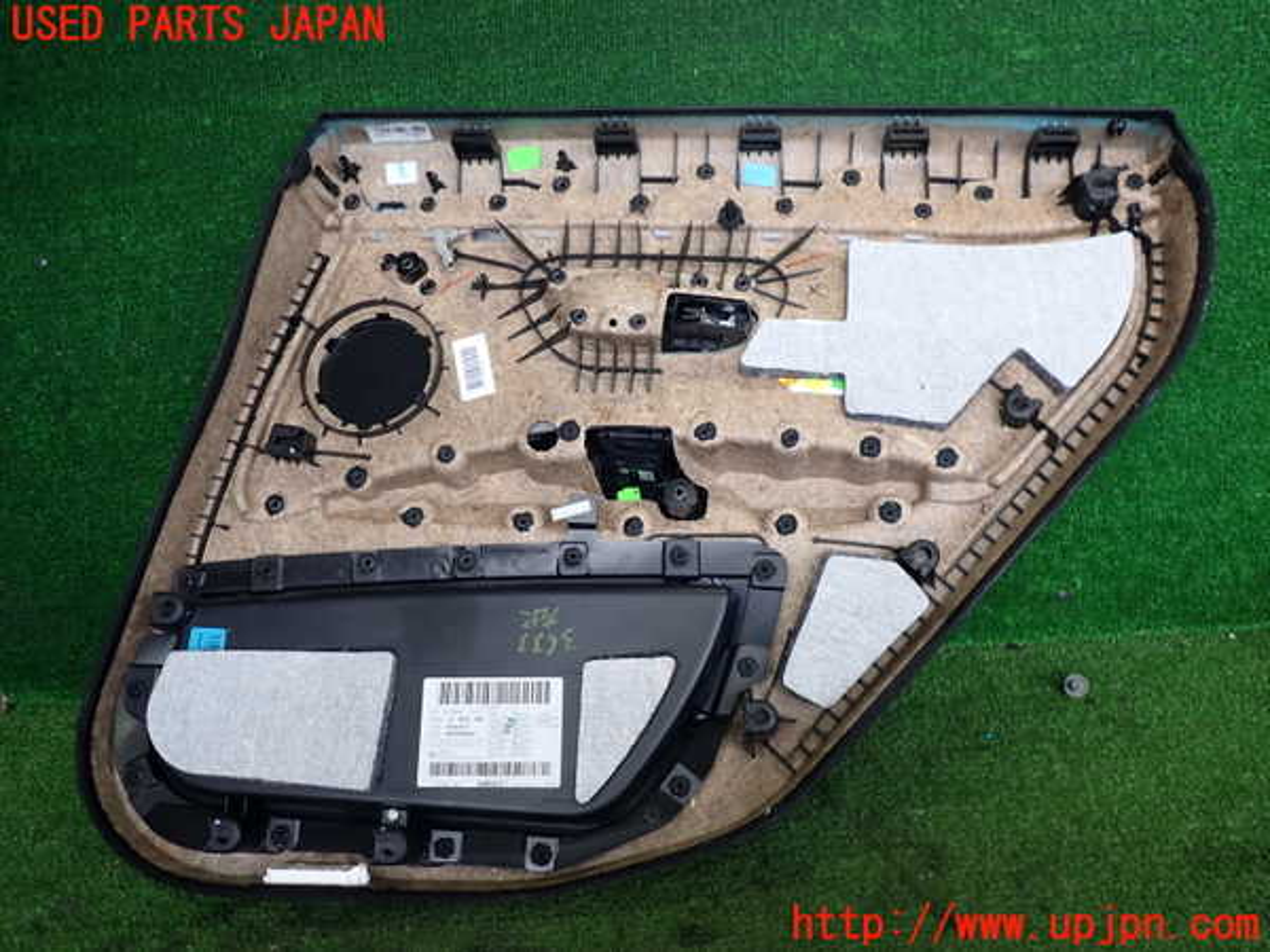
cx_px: 635
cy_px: 476
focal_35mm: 30
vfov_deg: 46.8
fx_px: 1101
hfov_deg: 60.0
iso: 160
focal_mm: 5.4
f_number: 2.3
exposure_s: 1/125
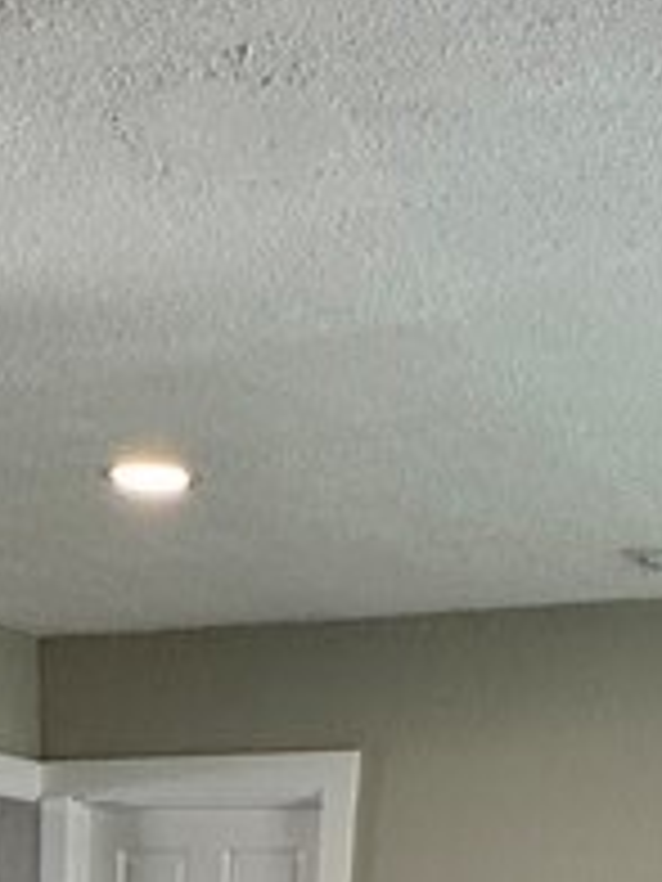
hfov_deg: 20.0
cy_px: 1764
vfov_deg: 18.1
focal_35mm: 73
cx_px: 180
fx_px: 1861
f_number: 2.2
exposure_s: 1/120
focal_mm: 2.22
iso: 100
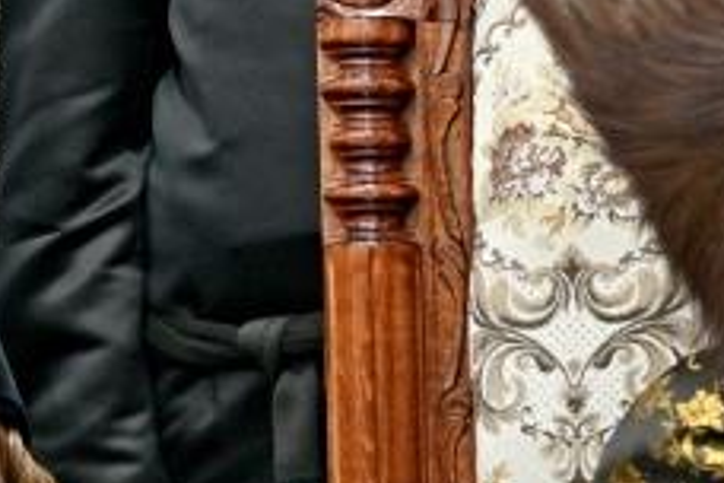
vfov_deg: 8.8
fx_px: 3122
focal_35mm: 155
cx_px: 1559
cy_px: 342
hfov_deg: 11.6
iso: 640
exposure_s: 1/200
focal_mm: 34.5
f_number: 4
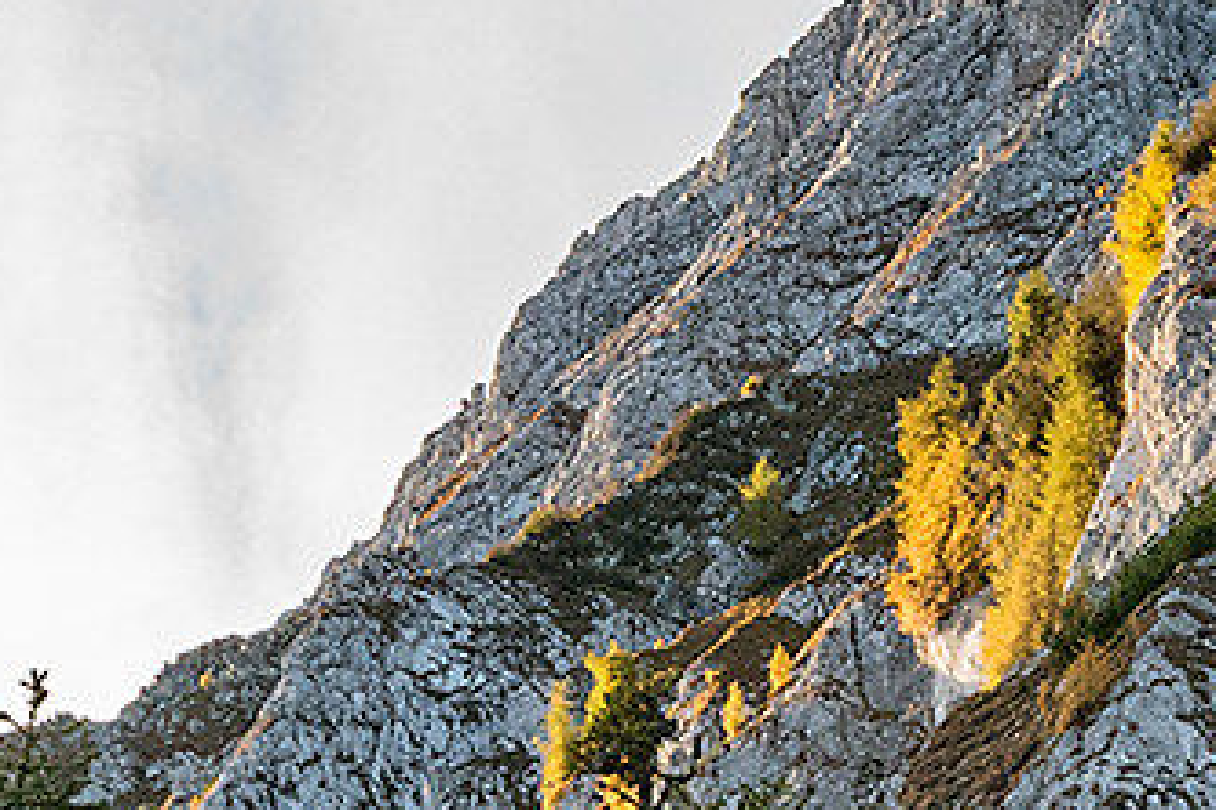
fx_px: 3648
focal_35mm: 108
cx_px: 822
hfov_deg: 18.9
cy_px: 1246
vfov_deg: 12.1
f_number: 11
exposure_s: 1/160
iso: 900
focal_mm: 15
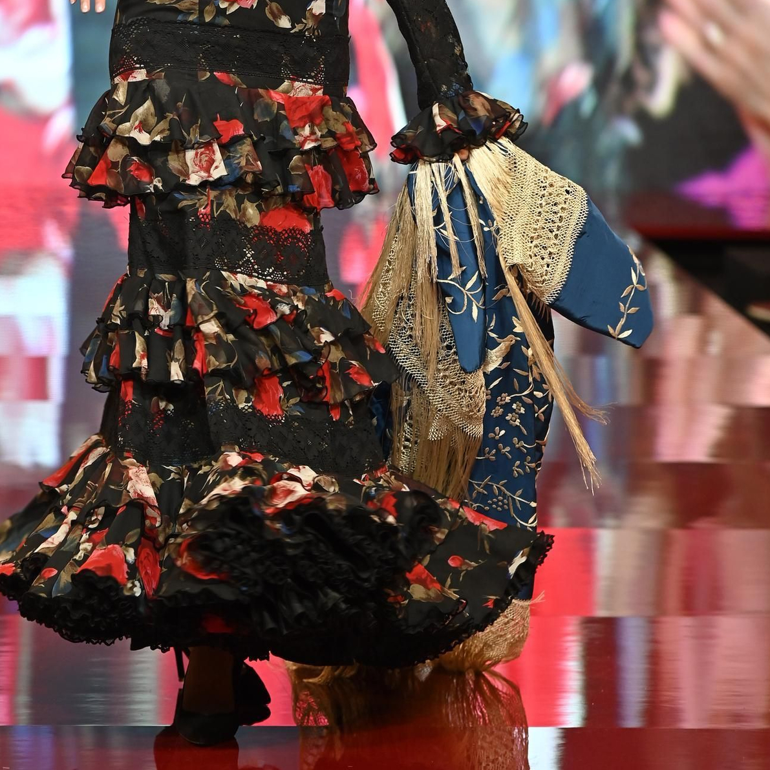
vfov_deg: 9.1
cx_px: 268
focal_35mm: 192
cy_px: 46
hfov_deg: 9.1
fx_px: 4832
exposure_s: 1/320
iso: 800
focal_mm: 112
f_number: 4
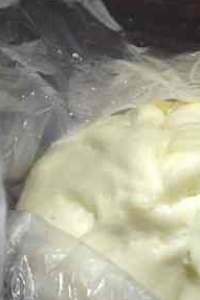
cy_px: 220
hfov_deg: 17.1
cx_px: 310
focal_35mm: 71
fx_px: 592
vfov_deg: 28.1
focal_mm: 3.99
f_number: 1.8
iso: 40
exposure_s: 1/17
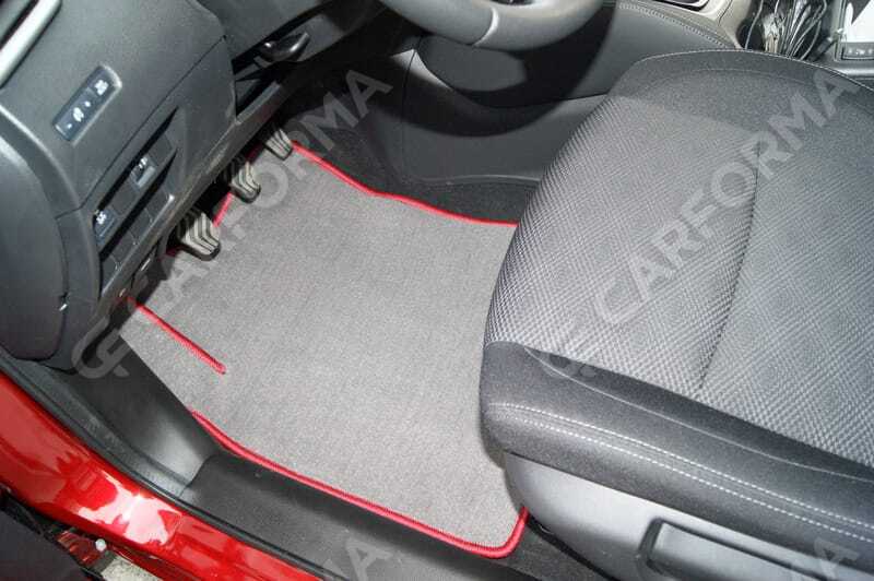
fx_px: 655
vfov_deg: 47.9
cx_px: 437
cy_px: 290
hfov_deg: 67.4
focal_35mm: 27
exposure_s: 1/60
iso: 400
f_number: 5.6
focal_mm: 18
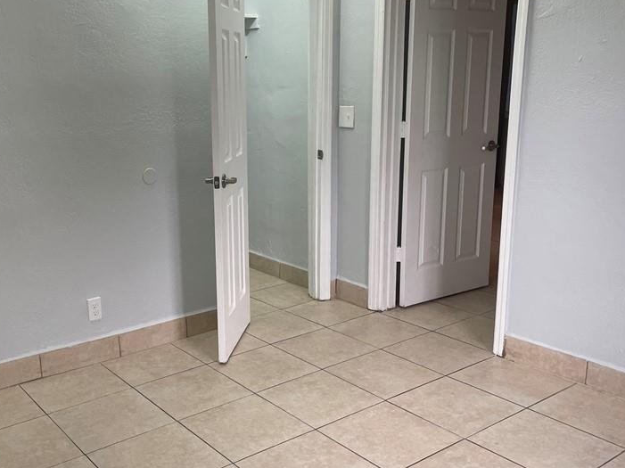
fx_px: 686
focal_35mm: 38
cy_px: 248
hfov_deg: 48.6
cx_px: 243
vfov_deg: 37.7
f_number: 1.6
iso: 100
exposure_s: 1/120
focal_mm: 4.2
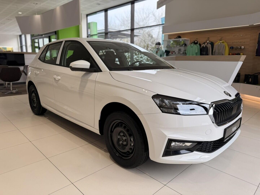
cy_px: 98
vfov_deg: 56.8
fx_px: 180
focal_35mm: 24
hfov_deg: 71.6
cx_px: 130
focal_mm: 6.76
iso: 100
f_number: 1.78
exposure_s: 1/456
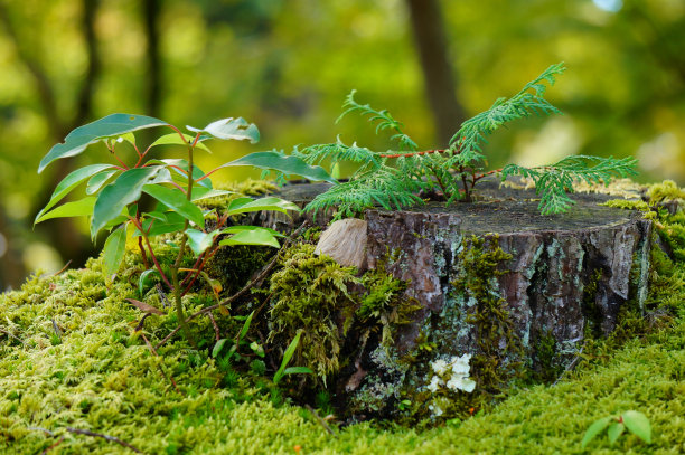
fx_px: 2652
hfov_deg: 14.7
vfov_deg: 9.8
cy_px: 228
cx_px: 342
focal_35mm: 140
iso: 200
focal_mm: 93
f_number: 5.6
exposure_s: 1/160
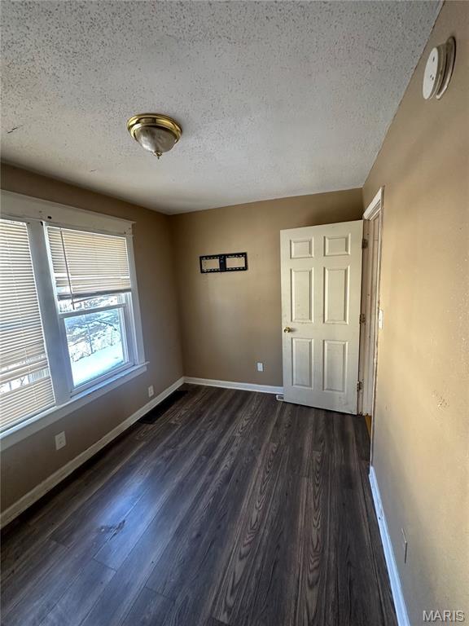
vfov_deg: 102.1
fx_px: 253
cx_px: 234
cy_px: 313
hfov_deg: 85.7
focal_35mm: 14
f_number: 2.2
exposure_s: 1/99
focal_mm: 2.22
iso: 250
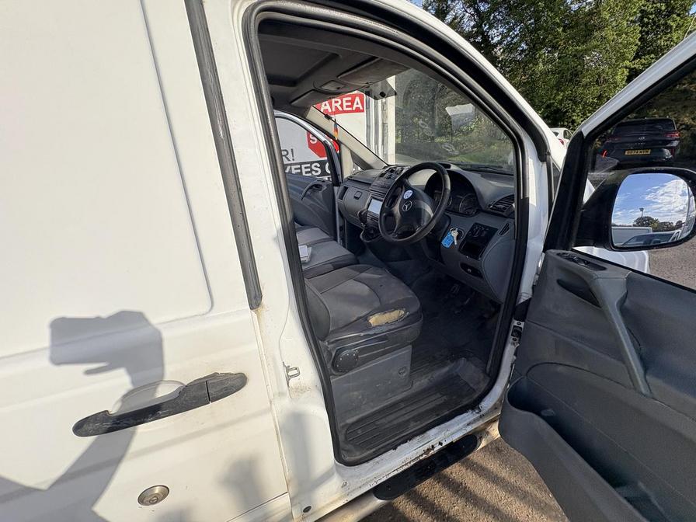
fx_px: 281
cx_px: 348
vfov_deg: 85.7
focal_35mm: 14
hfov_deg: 102.1
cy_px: 261
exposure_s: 1/459
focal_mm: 2.22
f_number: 2.2
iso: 40
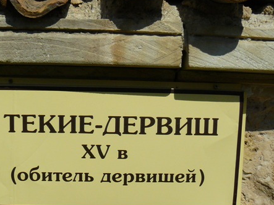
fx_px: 411
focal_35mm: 52
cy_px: 132
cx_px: 126
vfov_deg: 27.9
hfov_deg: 36.8
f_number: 8
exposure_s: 1/1000
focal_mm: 6
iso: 200
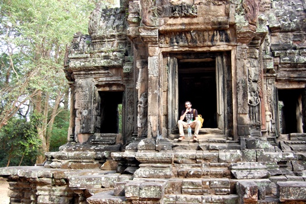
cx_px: 153
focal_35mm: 36
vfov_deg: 36.8
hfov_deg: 53.2
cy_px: 102
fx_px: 306
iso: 400
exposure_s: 1/125
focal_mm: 24
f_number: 5.6
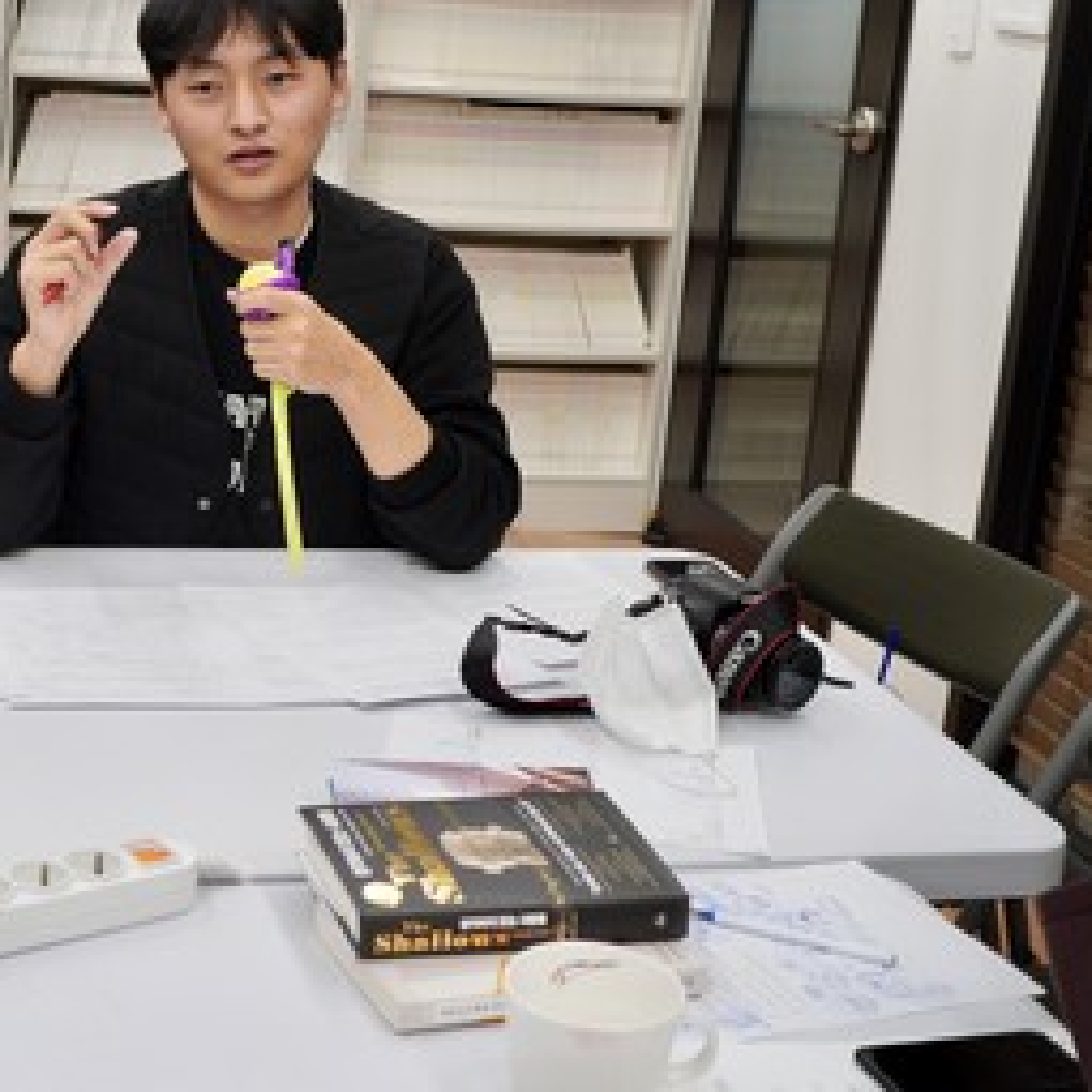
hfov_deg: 27.5
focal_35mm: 60
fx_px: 2141
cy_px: 475
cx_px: 103
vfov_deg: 28.6
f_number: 2.8
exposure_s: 1/160
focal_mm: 20
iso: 250
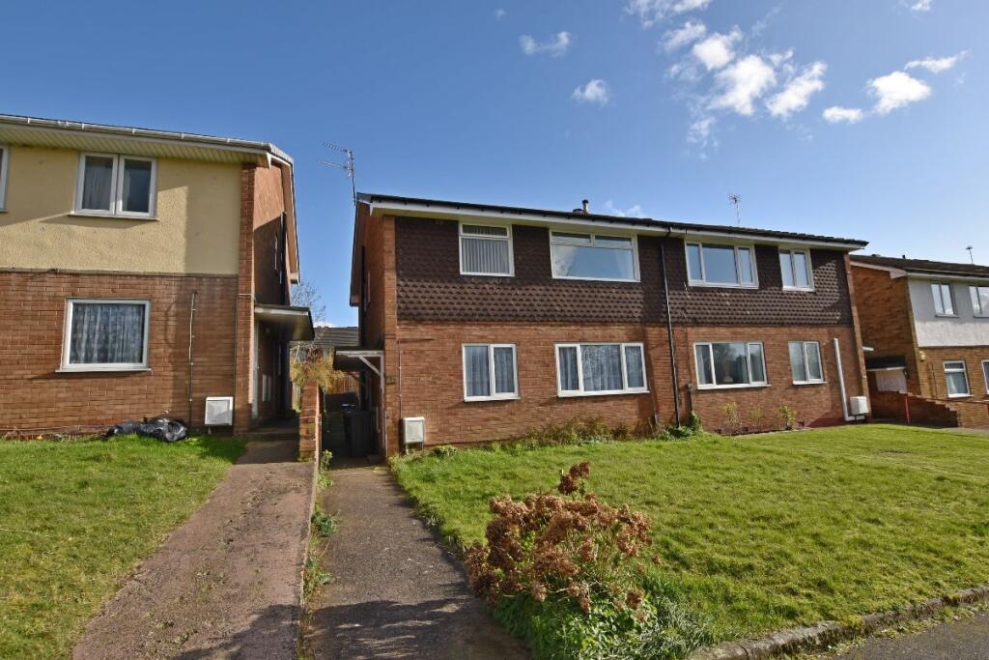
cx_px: 494
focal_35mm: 17
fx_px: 474
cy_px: 330
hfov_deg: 92.4
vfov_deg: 69.7
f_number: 9
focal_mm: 11.5
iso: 100
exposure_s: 1/200
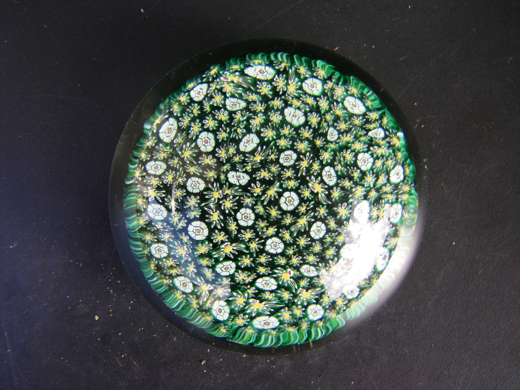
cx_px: 260
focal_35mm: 38
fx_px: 571
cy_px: 195
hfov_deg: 49.0
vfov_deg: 37.7
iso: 64
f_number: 3.5
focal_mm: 6.3
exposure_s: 1/60
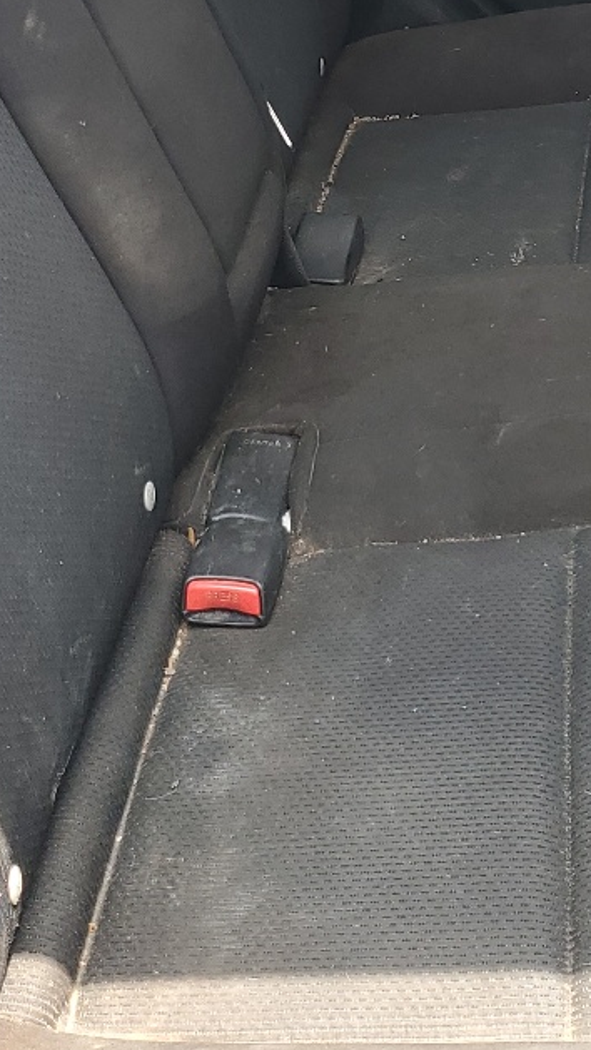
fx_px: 2005
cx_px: 382
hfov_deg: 16.7
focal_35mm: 72
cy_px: 257
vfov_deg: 28.9
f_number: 1.5
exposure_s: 1/250
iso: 50
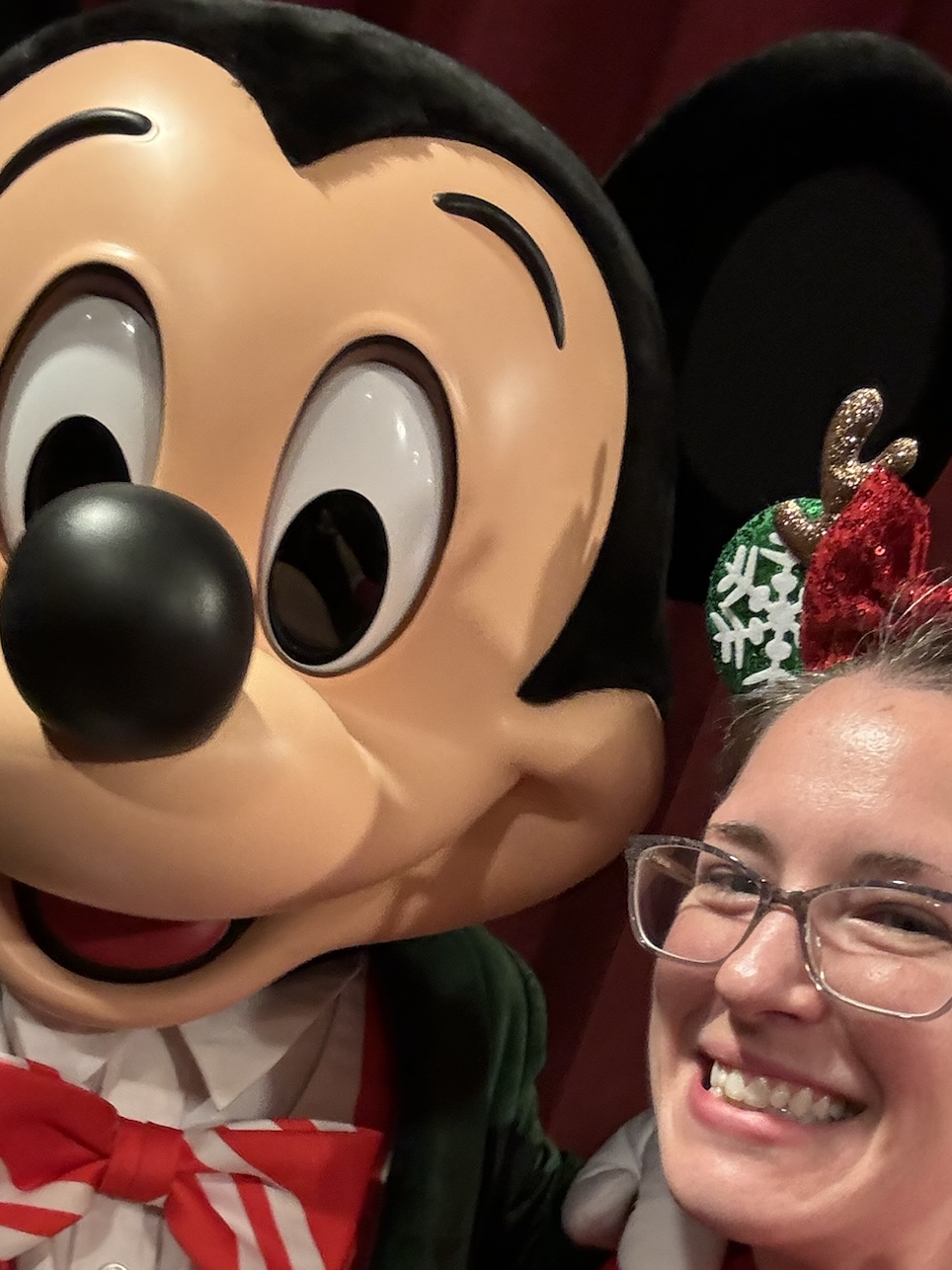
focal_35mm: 42
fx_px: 1541
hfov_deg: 34.3
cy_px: 880
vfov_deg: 43.9
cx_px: 480
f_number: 1.9
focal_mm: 2.69
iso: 320
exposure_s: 1/60
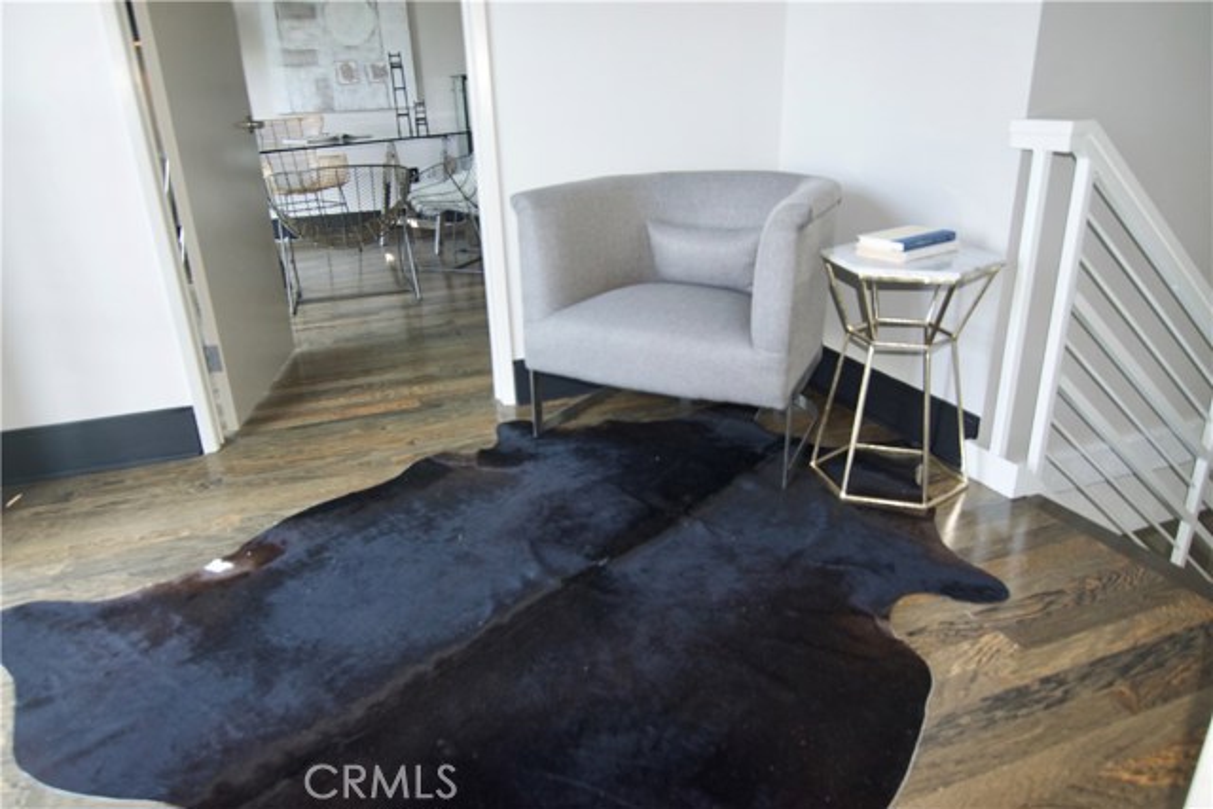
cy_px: 404
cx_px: 606
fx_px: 809
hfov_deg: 73.7
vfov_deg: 53.2
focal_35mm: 24
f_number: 3.5
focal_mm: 16
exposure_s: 1/60
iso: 800
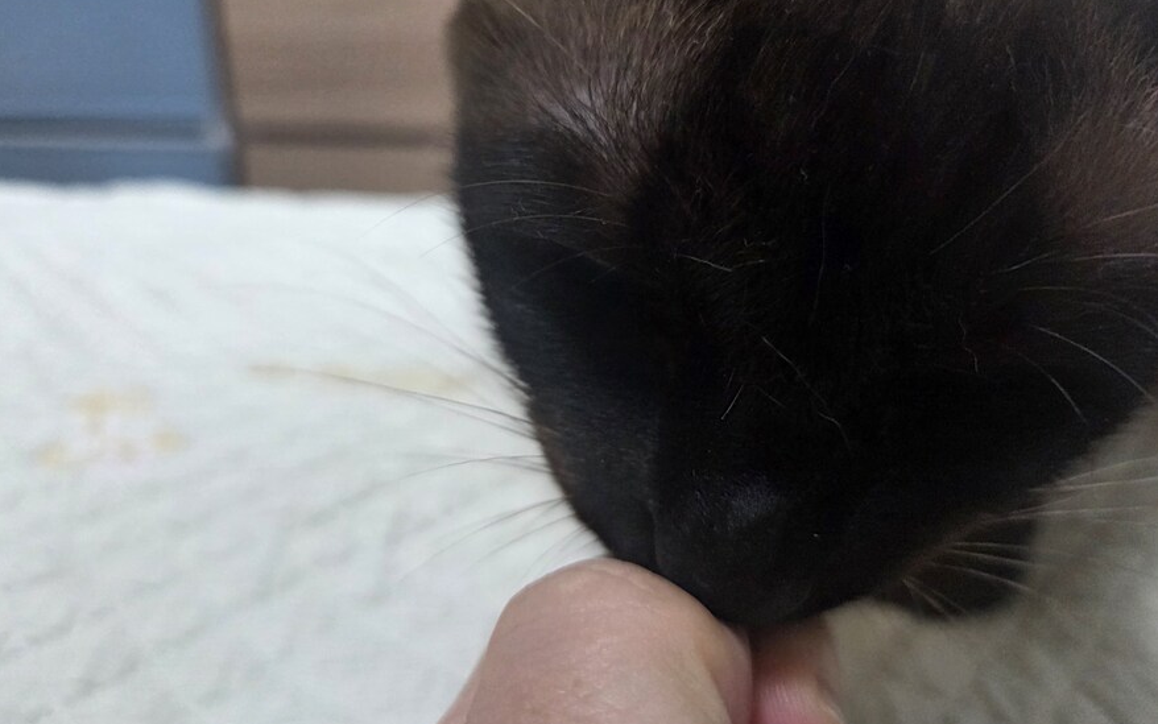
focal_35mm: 25
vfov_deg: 49.3
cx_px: 567
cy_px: 345
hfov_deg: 72.5
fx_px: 789
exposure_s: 1/120
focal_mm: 5.4
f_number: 1.8
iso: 400
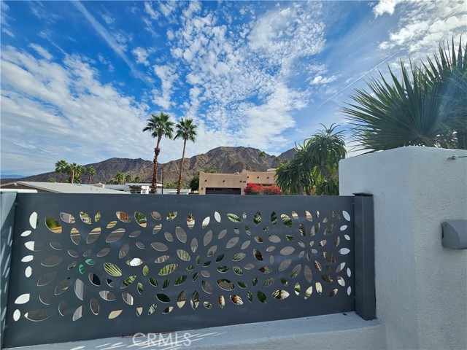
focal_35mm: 13
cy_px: 175
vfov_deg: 89.9
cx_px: 234
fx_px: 175
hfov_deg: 106.2
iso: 50
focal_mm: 2.2
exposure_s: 1/3999
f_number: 2.2
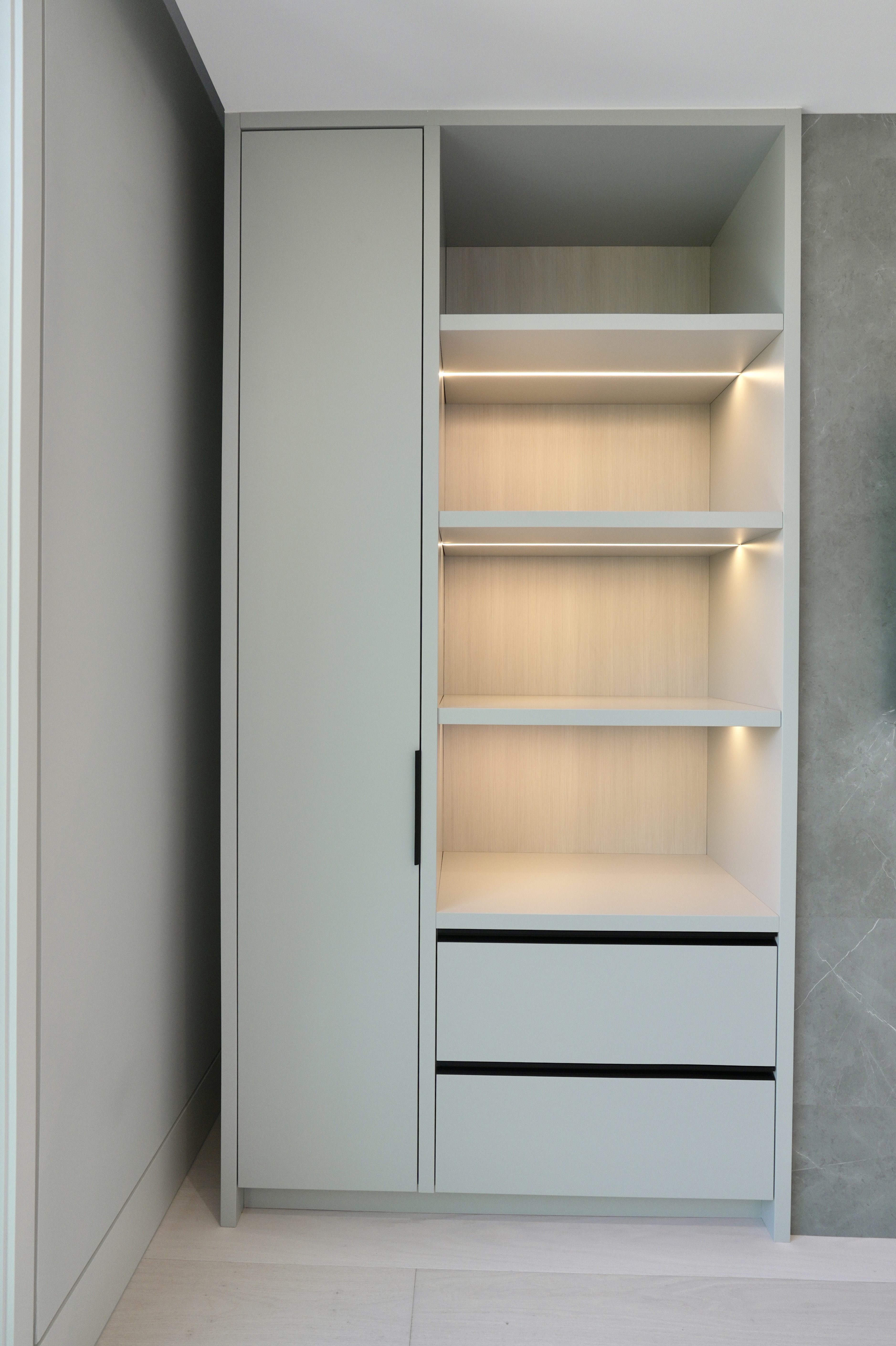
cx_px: 448
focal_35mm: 16
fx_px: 616
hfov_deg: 72.0
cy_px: 673
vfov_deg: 95.0
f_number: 3.5
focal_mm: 11
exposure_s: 1/100
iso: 160
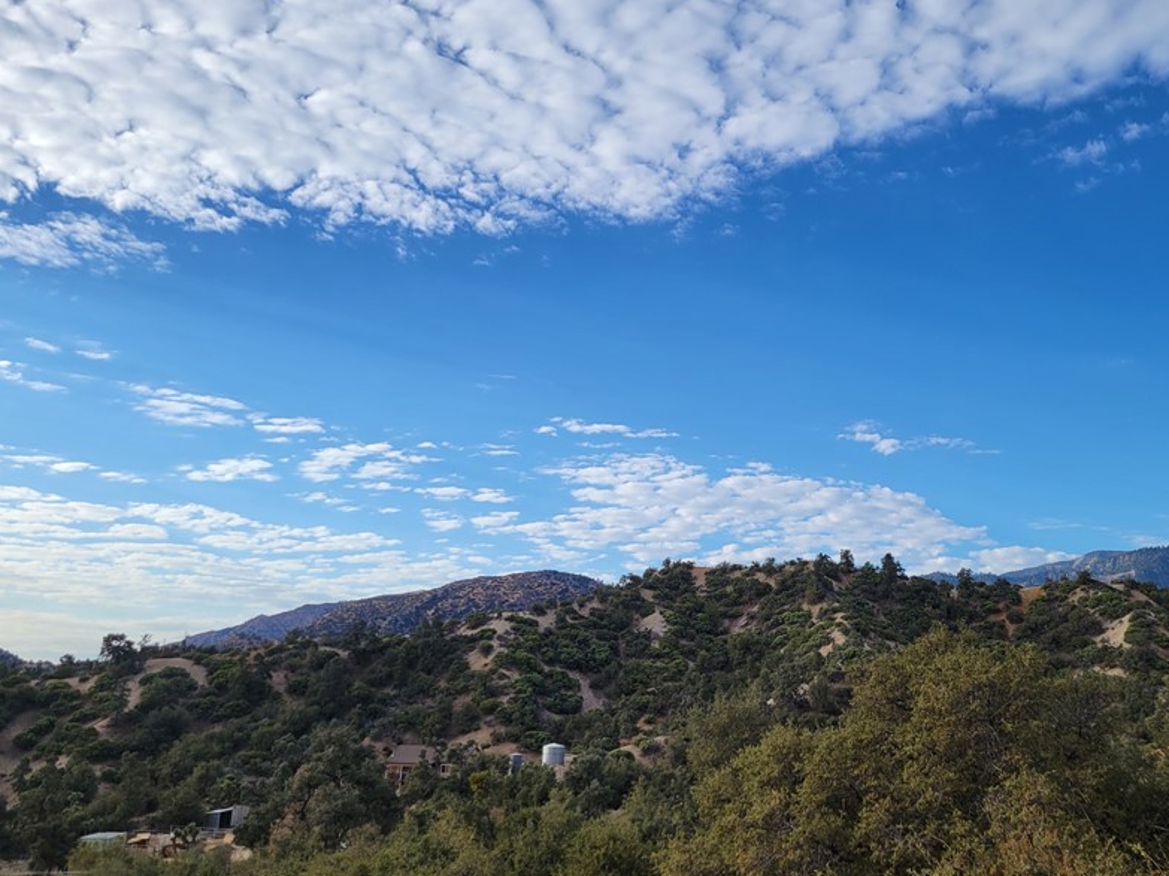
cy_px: 369
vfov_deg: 41.7
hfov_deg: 53.5
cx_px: 715
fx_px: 1148
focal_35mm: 34
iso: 40
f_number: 1.8
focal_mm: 5.4
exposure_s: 1/2436
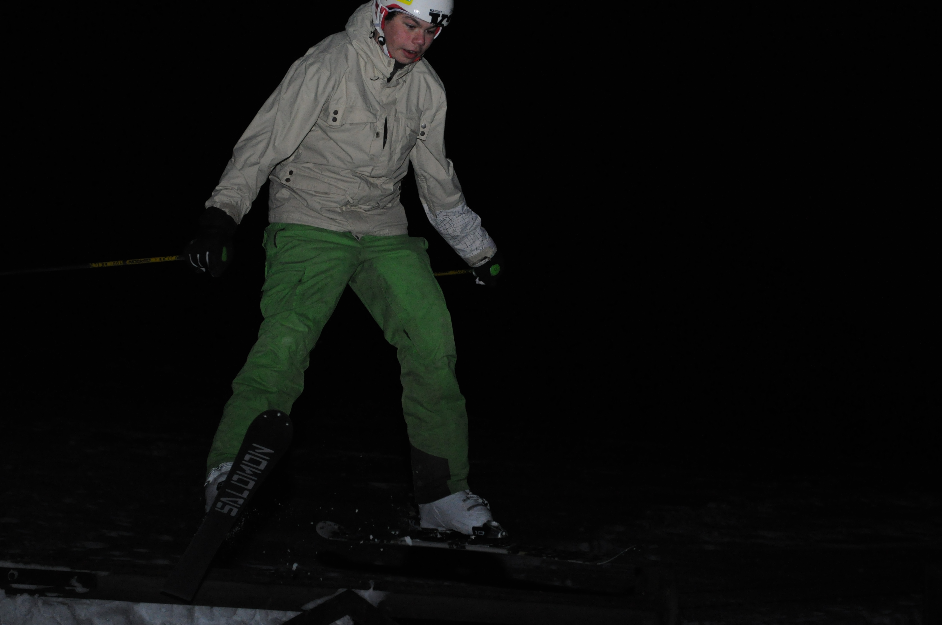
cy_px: 312
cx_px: 463
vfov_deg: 16.1
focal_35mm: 85
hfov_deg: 24.1
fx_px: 2209
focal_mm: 55
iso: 1600
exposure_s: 1/60
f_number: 5.6
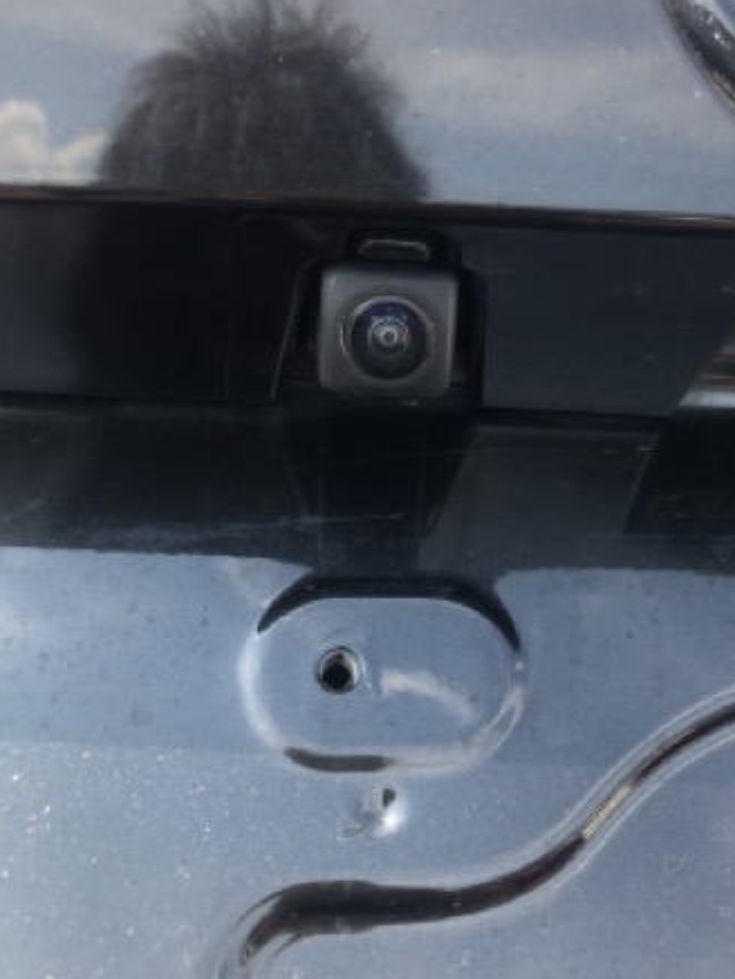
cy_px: 388
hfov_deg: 34.5
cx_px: 533
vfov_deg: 45.5
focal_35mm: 41
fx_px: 1160
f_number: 1.8
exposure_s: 1/202
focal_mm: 3.99
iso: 20
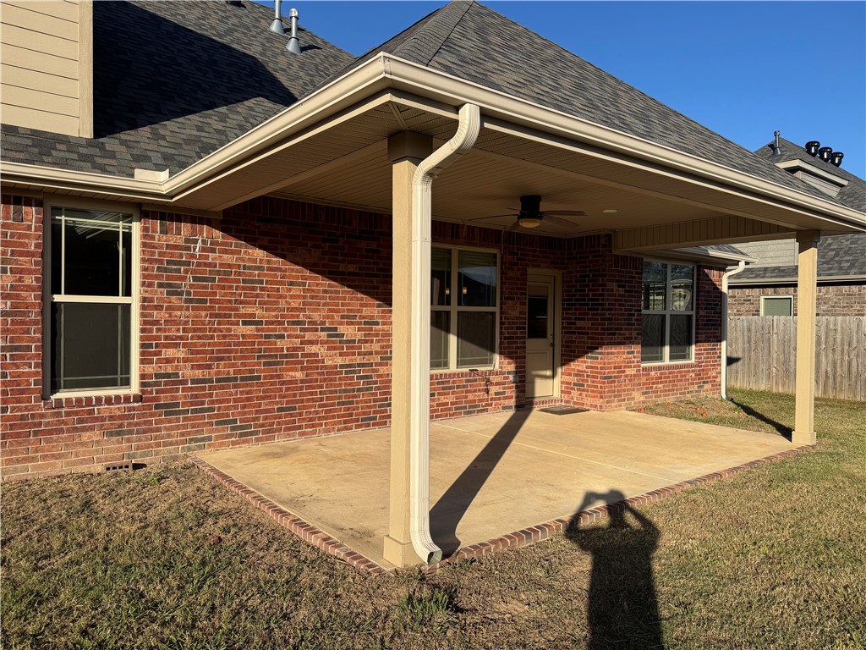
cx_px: 433
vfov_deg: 56.8
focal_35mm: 24
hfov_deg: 71.6
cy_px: 325
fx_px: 600
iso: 80
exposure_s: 1/4310
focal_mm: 6.76
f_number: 1.78
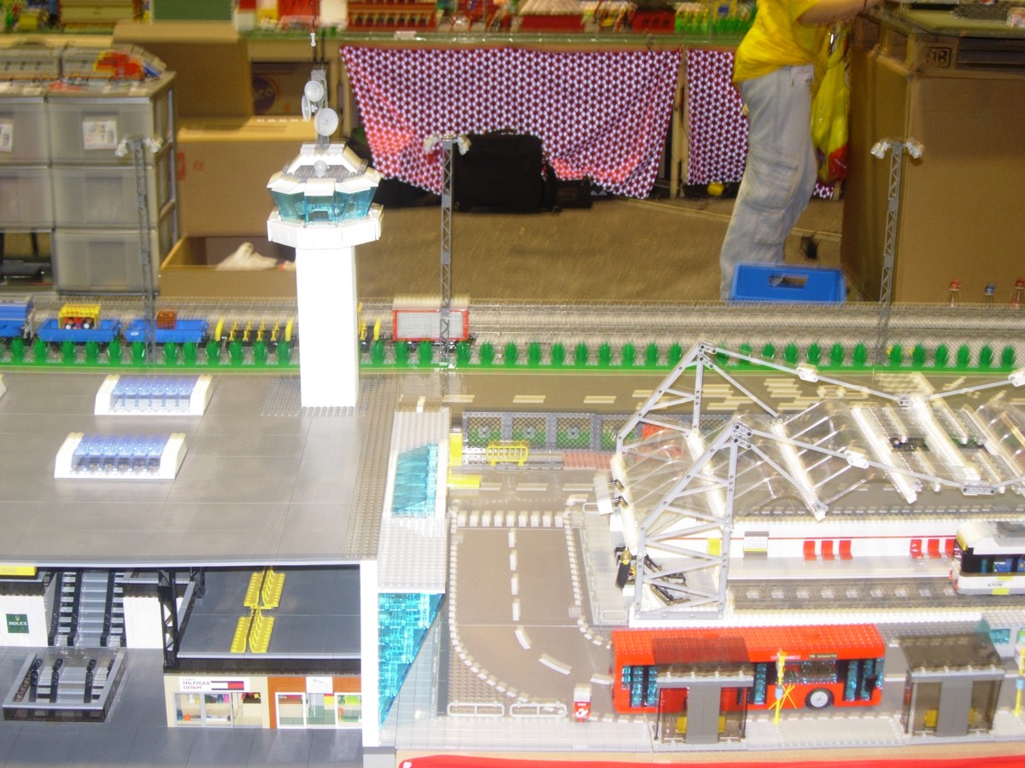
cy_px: 384
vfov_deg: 28.6
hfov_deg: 37.5
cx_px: 512
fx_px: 1510
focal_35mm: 51
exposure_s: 1/8.2
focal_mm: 10.6
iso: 81
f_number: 3.2
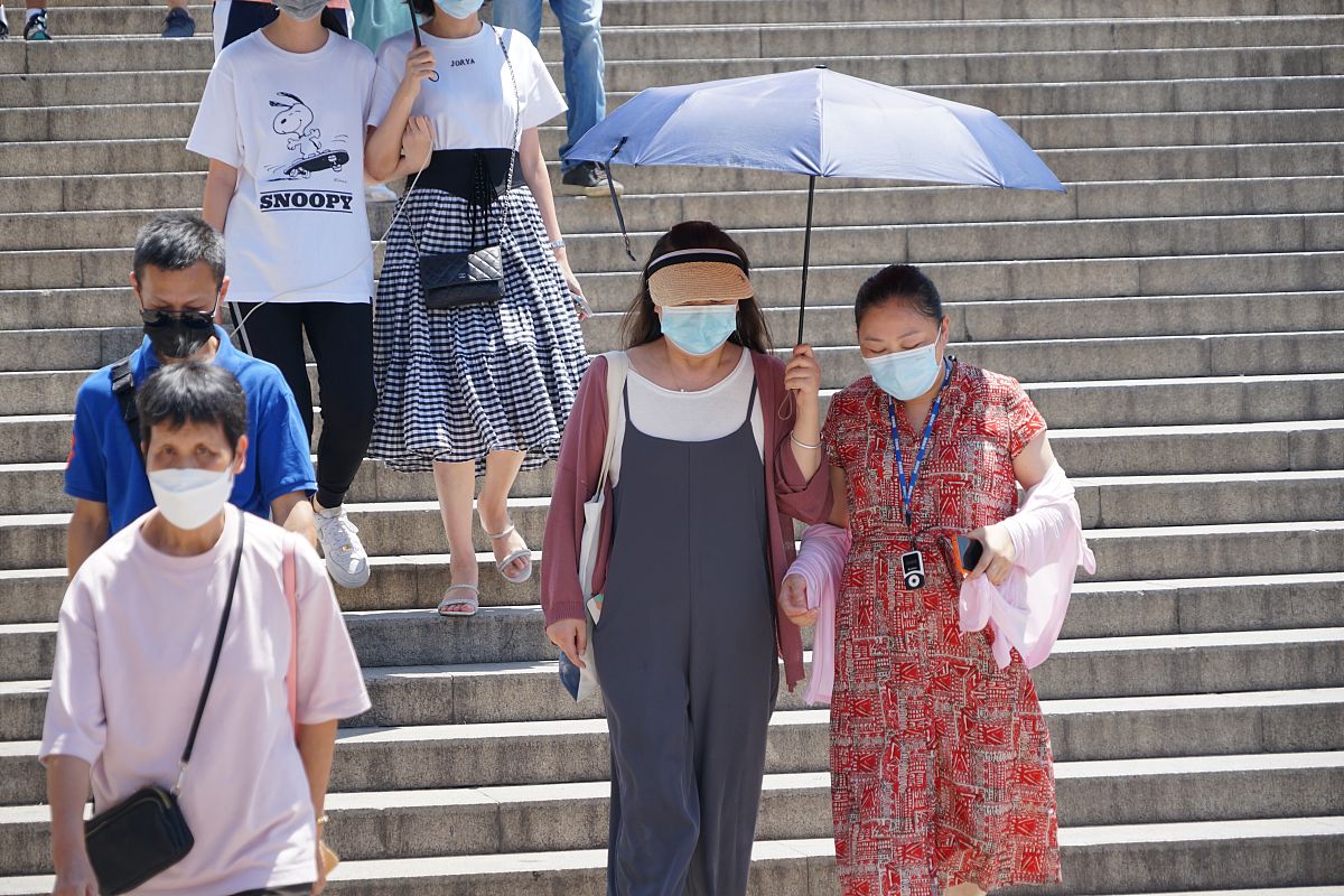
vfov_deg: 9.4
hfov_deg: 14.1
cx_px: 672
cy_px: 448
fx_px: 5450
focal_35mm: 146
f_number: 6.3
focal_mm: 146
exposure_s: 1/400
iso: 200
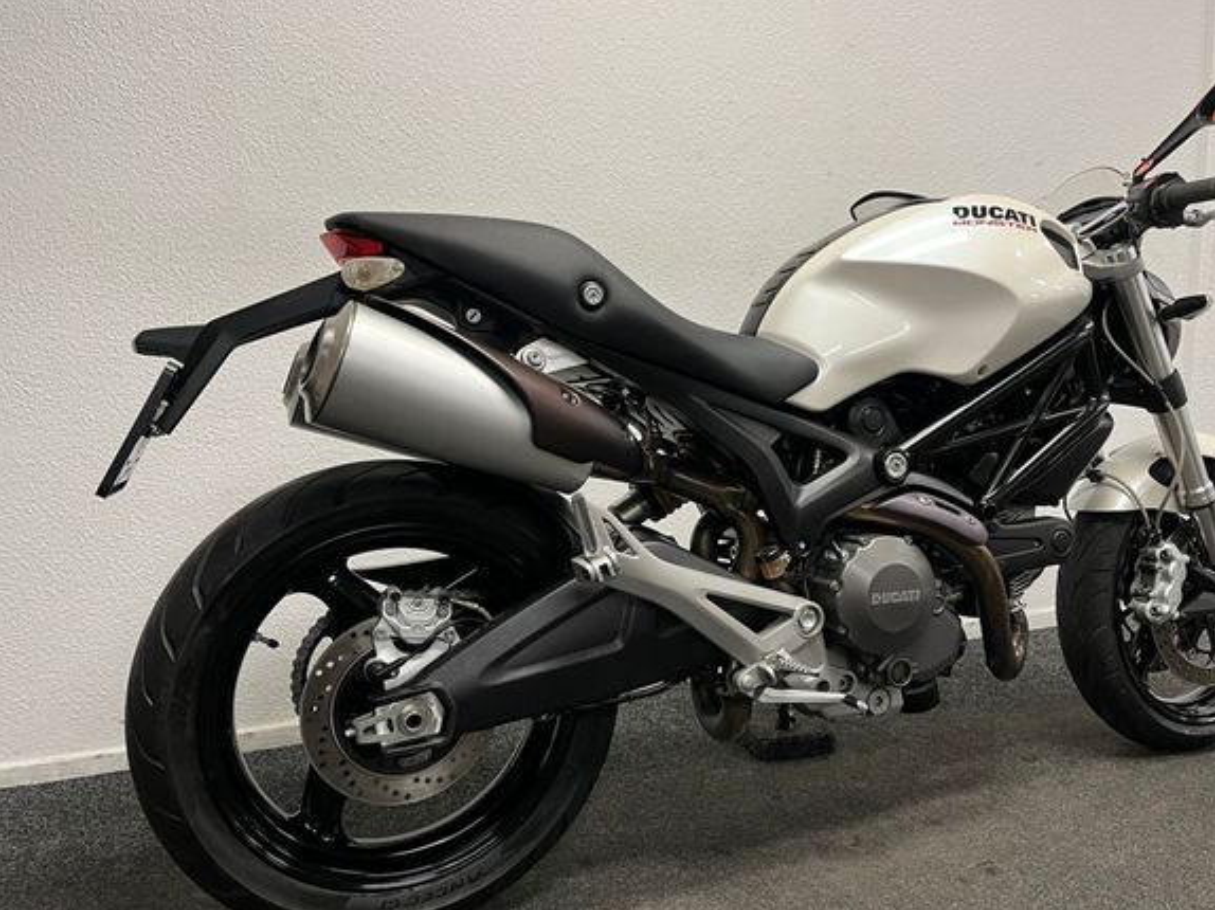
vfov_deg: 48.2
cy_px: 459
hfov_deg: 61.5
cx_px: 675
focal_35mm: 29
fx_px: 1017
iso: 80
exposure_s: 1/50
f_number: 1.6
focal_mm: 5.1
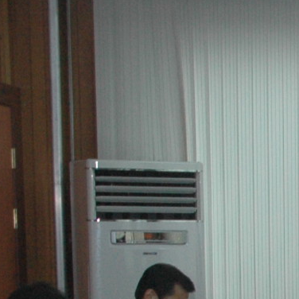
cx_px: 728
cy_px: 494
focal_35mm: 167
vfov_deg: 10.0
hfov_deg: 9.3
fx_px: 1632
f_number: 5.6
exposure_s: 1/90
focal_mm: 22
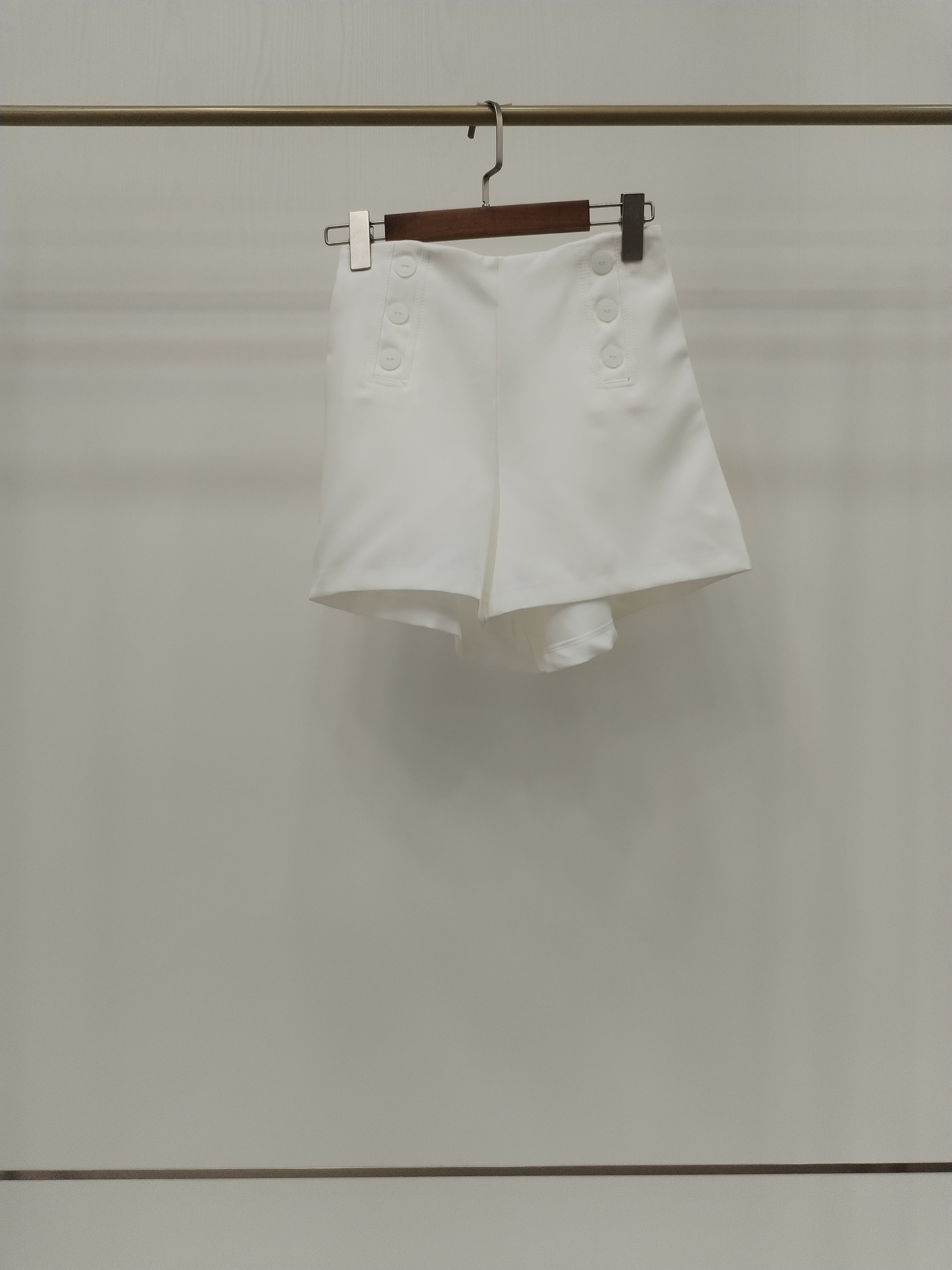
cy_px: 635
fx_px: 1063
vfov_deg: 61.7
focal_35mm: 29
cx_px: 476
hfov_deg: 48.2
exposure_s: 1/120
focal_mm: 4.75
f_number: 1.8
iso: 162
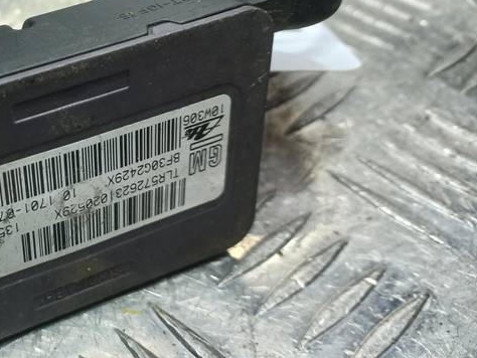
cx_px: 9
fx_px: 744
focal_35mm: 54
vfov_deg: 27.0
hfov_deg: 32.8
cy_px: 150
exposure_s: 1/50
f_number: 1.8
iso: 32
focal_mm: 4.6
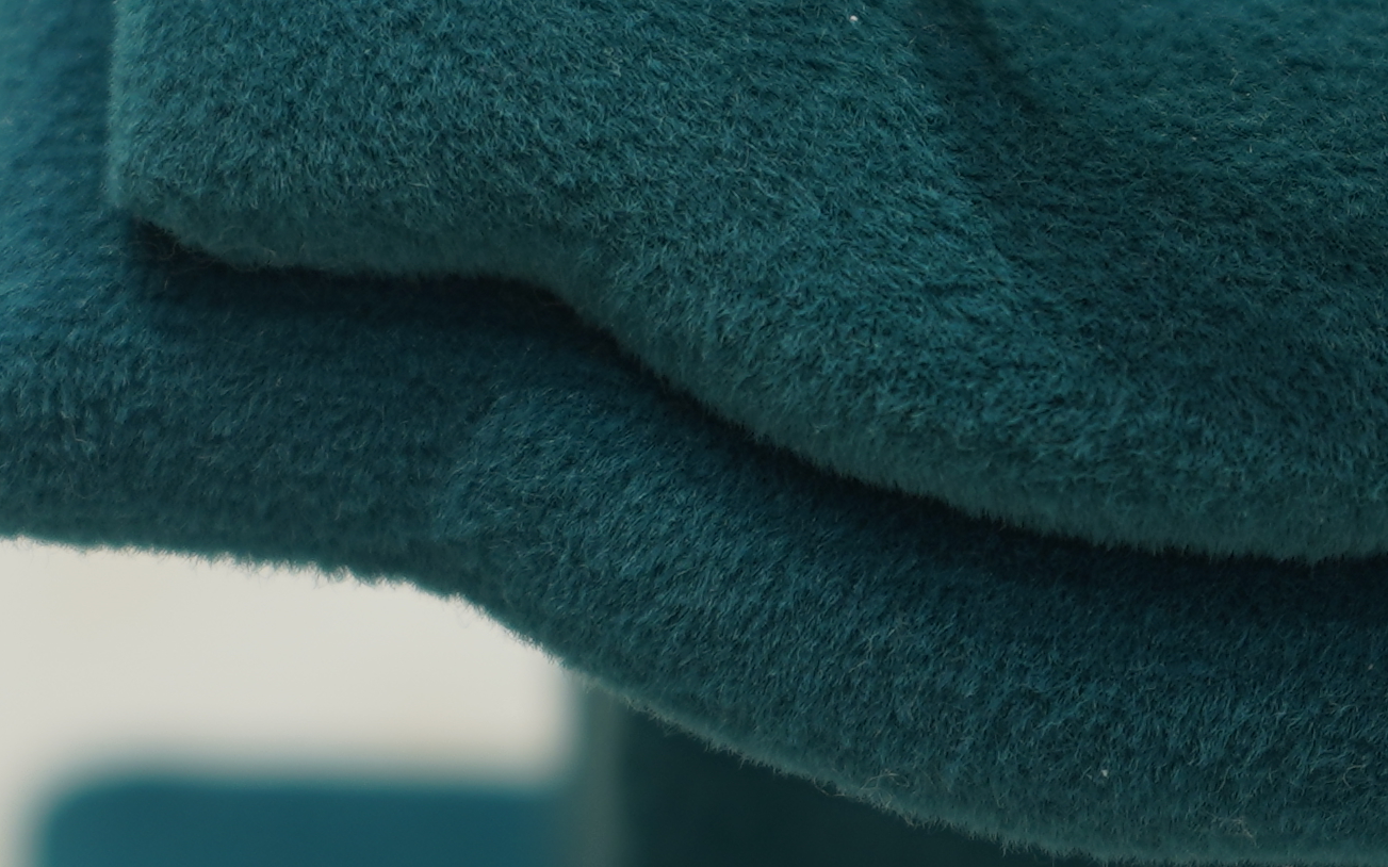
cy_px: 694
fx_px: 6392
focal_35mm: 169
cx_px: 1224
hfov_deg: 12.3
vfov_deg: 7.7
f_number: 4
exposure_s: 1/60
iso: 100
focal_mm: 36
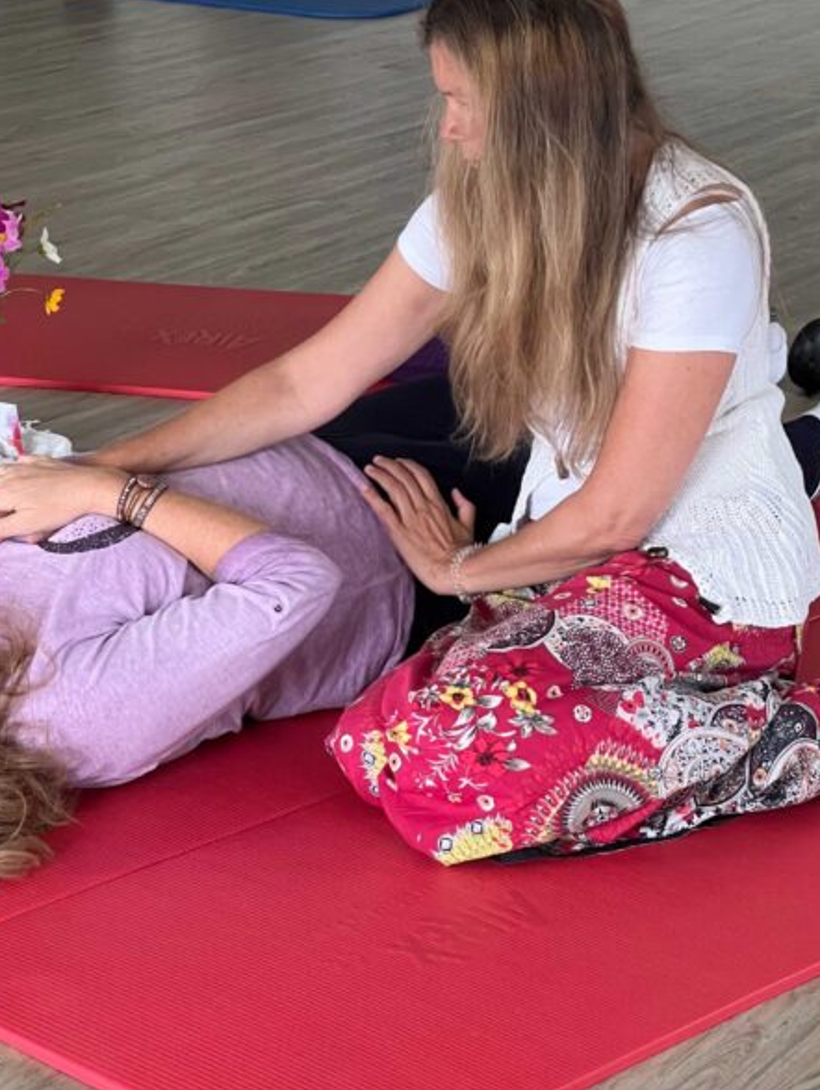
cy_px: 433
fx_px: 3438
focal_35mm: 109
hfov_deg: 13.6
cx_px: 557
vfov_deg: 18.0
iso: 500
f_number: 2.8
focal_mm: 9
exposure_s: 1/60
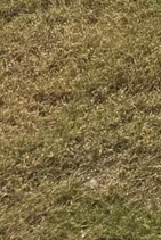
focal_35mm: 242
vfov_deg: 7.2
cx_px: 979
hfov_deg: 4.4
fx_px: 1621
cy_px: -557
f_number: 1.78
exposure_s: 1/14286
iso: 50
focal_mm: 6.76
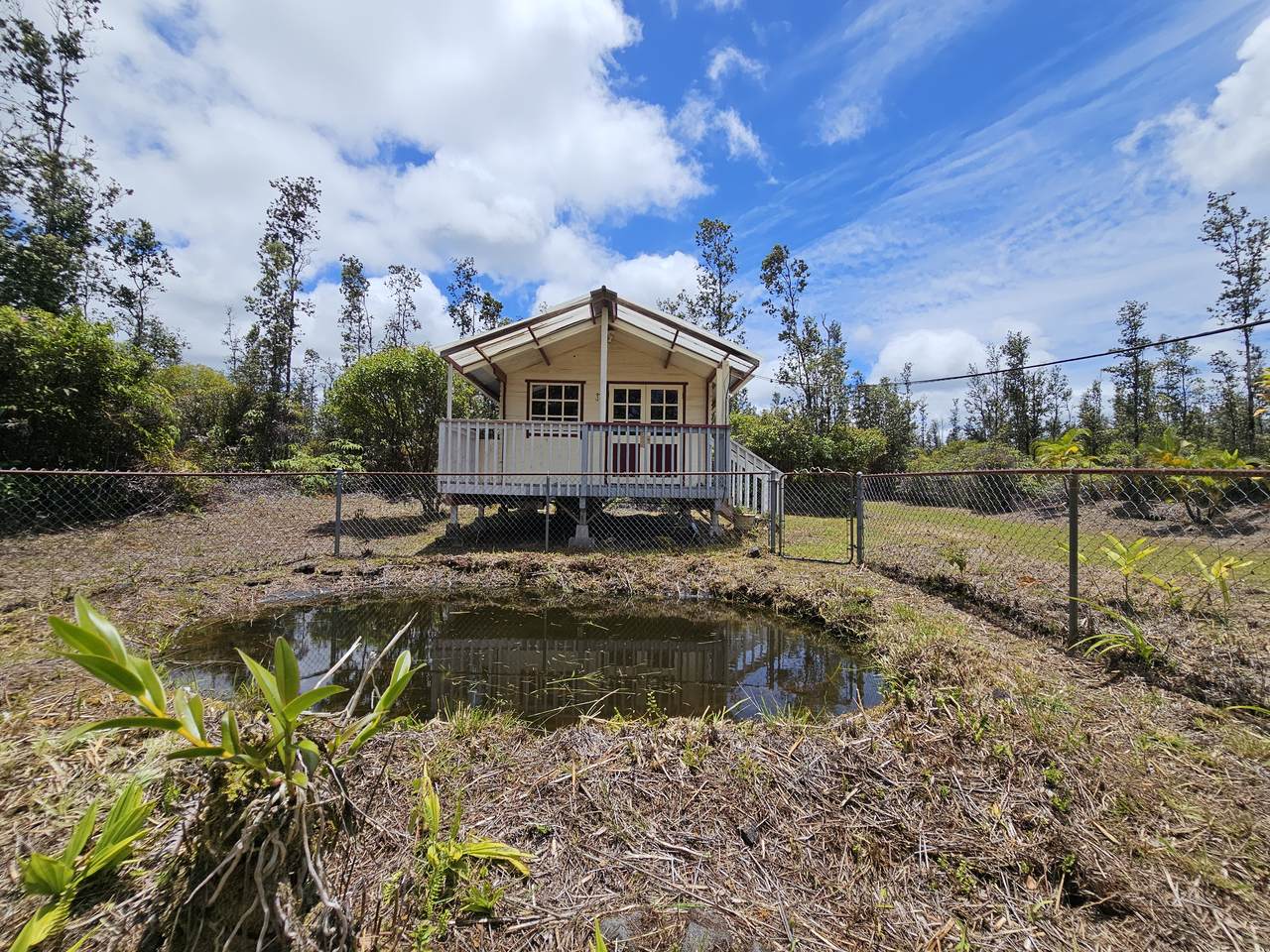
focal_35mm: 13
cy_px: 476
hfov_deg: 106.2
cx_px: 635
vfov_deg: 89.9
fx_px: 477
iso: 50
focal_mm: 2.2
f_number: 2.2
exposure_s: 1/3185
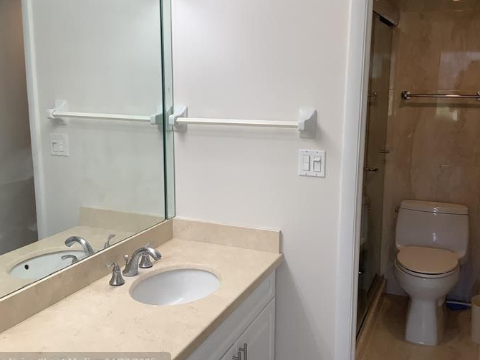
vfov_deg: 38.7
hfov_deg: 50.1
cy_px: 166
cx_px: 238
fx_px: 513
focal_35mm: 37
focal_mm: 3.3
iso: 64
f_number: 2.4
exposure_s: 1/100
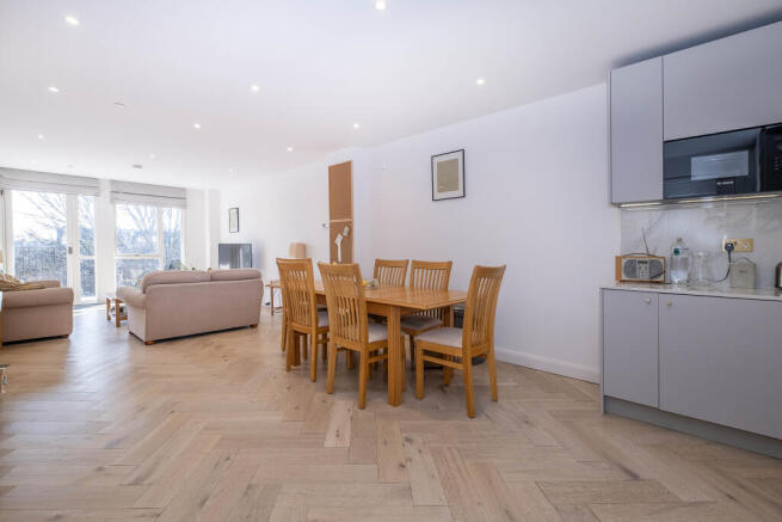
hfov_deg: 100.4
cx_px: 391
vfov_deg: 77.4
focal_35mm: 15
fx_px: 326
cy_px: 261
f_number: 5.6
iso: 400
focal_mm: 10
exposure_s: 1/100
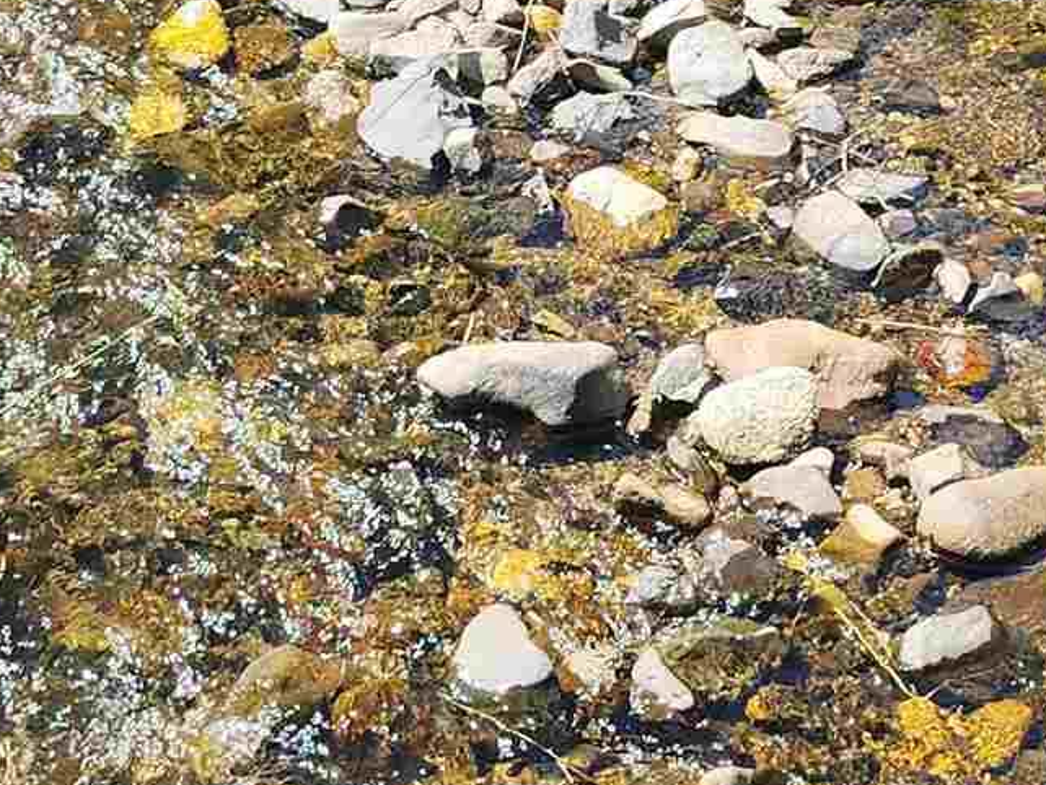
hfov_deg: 17.7
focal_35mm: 110
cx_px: 209
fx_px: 3325
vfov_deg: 13.0
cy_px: -259
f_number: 1.8
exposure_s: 1/331
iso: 12
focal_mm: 6.4
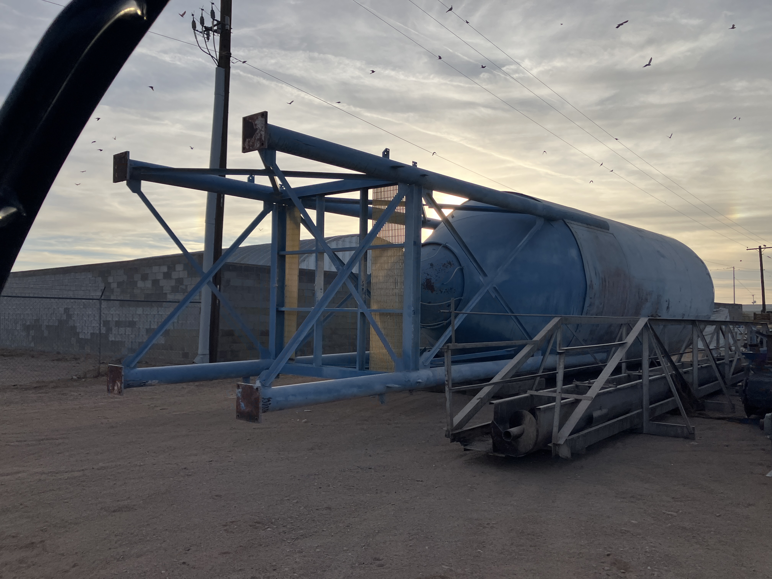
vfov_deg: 49.7
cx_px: 386
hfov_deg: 63.4
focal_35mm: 28
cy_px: 290
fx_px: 624
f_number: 1.8
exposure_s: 1/2433
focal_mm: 3.99
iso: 32
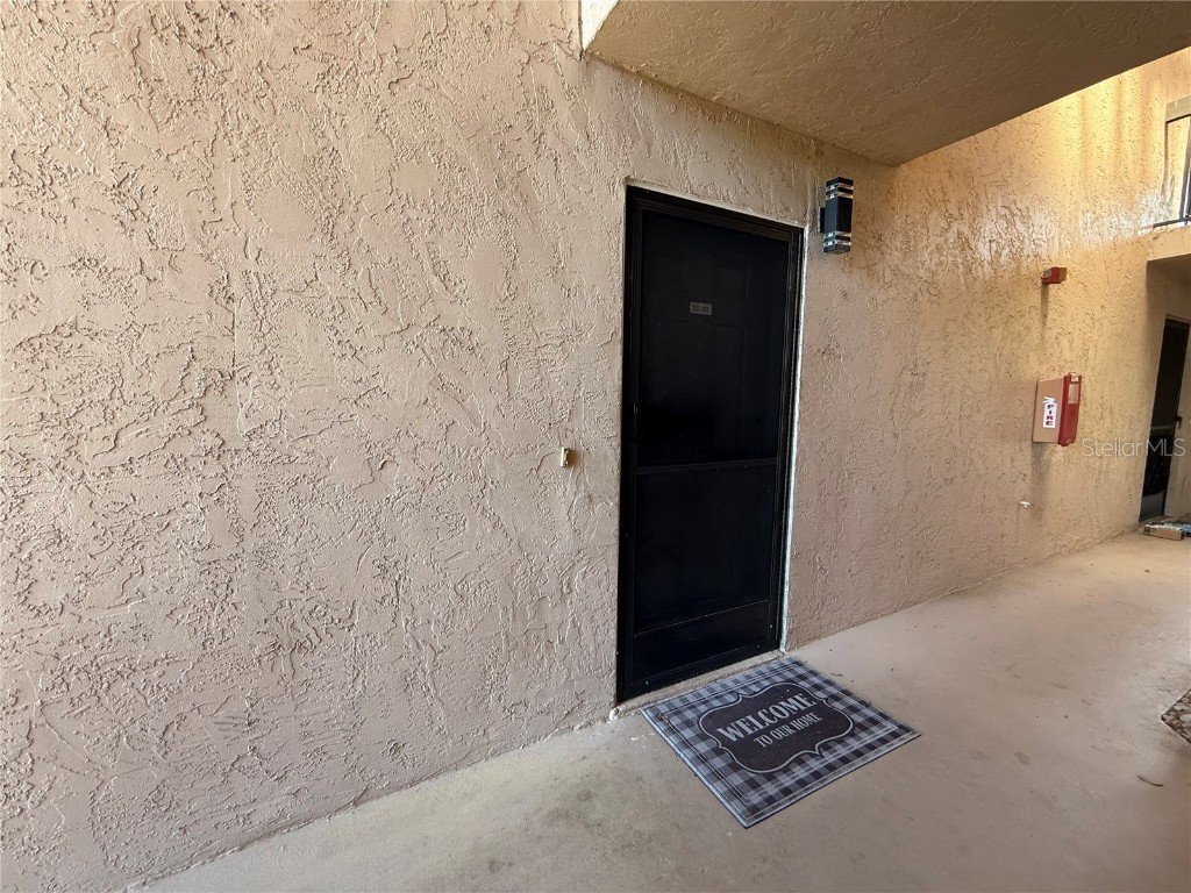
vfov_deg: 85.7
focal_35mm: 14
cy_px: 446
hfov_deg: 102.1
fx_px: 482
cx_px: 596
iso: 200
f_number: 2.2
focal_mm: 2.22
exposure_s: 1/99
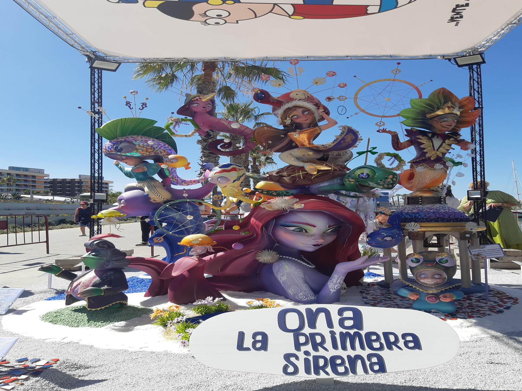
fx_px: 392
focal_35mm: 26
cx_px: 261
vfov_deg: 53.1
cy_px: 196
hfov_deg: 67.3
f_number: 1.7
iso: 40
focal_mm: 3.93
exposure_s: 1/2075
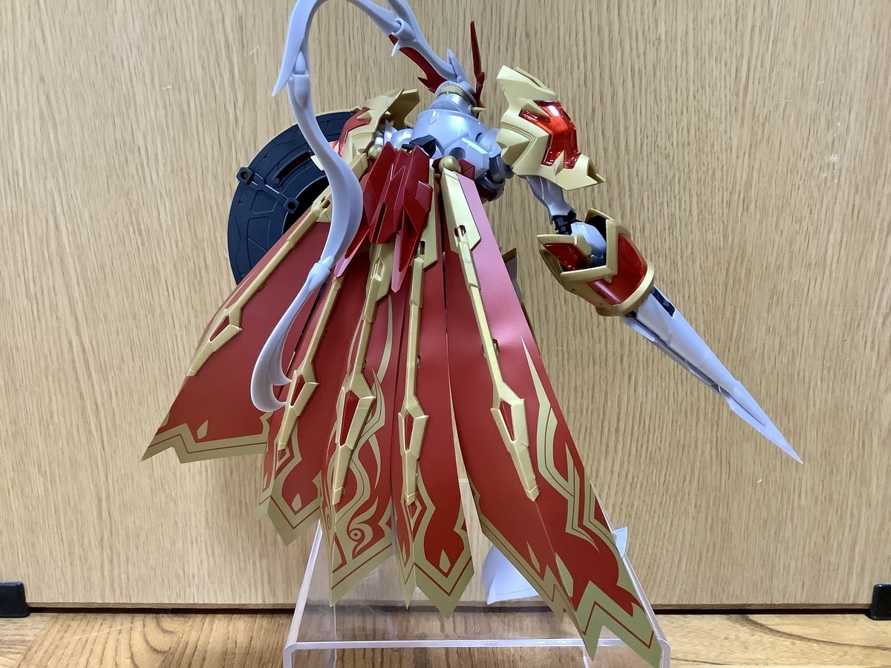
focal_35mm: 31
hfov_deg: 58.4
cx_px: 446
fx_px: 798
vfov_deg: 45.4
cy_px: 334
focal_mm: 3.3
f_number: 2.4
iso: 320
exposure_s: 1/33
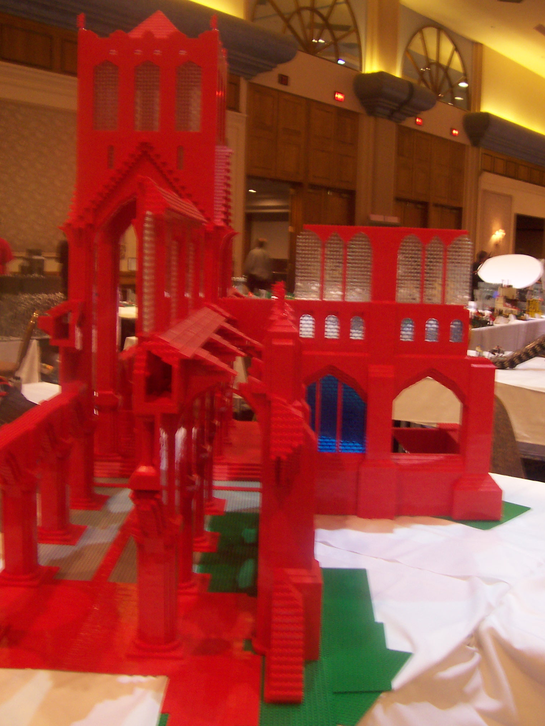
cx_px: 272
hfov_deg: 38.7
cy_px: 363
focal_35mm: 37
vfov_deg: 50.1
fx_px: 777
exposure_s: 1/8
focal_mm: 5.6
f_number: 2.8
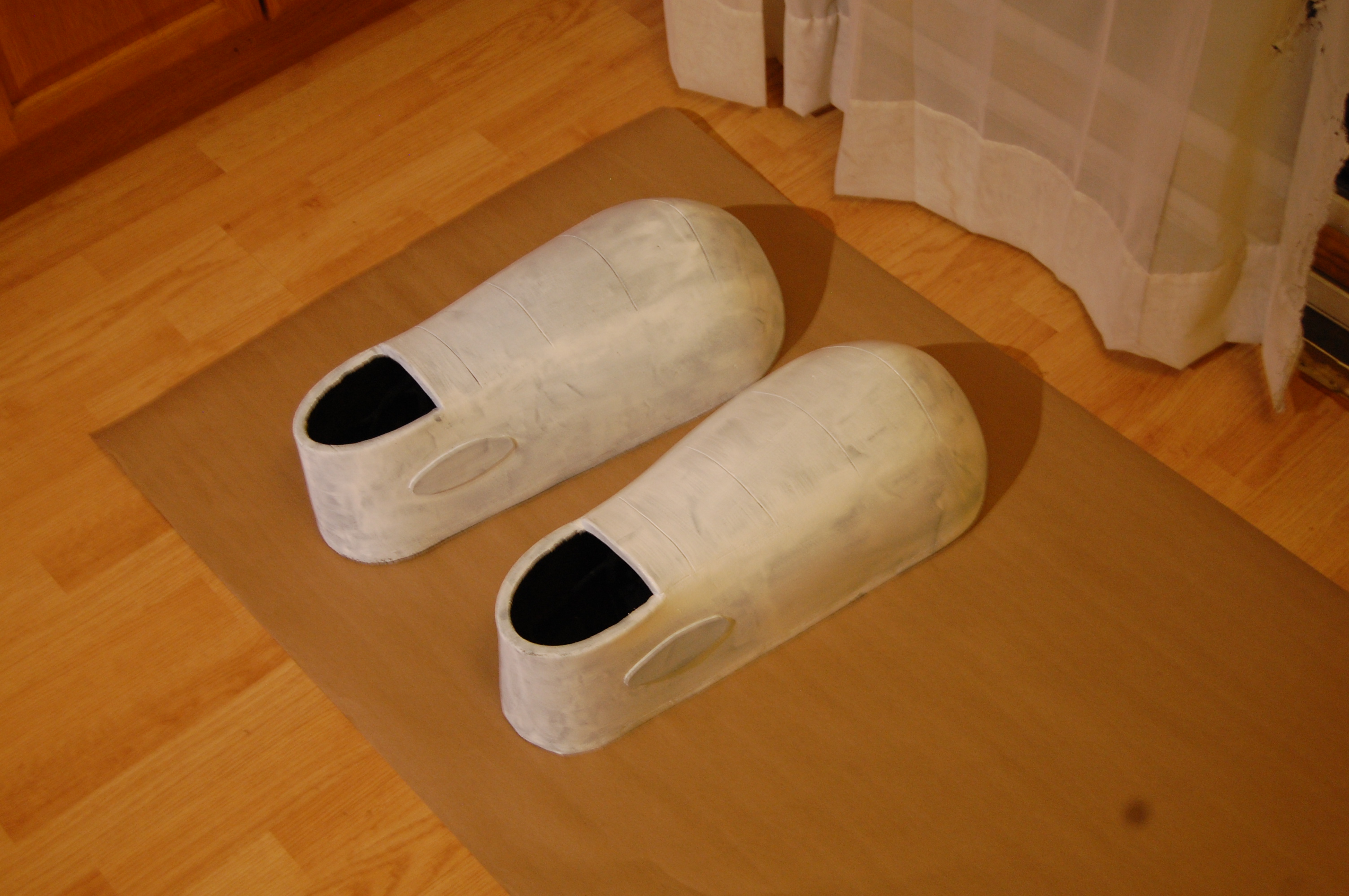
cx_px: 674
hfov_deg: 41.1
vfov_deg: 28.0
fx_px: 1797
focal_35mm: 48
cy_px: 448
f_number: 4.5
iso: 800
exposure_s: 1/10
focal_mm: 32
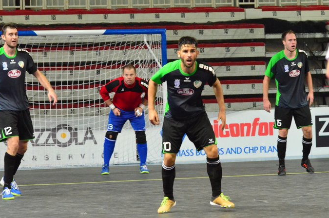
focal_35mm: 249
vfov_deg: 5.5
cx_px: 188
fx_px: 2271
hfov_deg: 8.3
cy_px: 128
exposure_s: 1/250
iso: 6400
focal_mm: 140
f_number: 6.3
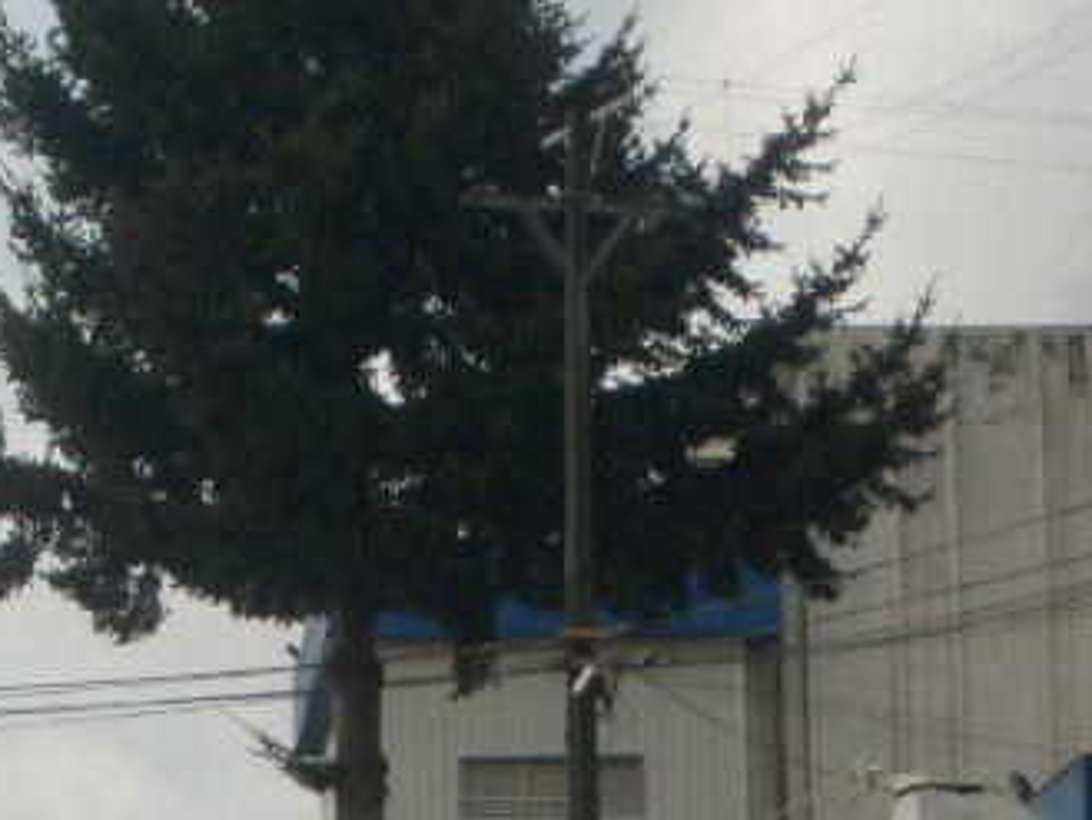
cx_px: 246
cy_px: 903
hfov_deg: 10.4
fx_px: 5996
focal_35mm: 190
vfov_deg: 7.8
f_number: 9.1
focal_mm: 10.3
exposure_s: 1/250
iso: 80
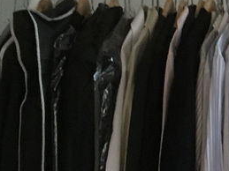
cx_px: 536
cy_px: 79
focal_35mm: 179
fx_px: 1184
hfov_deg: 9.8
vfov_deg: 8.3
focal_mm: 4.15
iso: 160
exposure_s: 1/33
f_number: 2.2
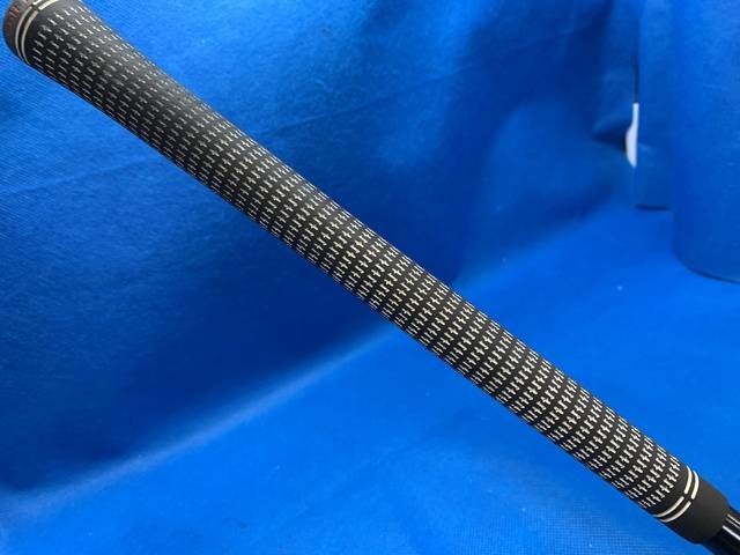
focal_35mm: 26
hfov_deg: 67.3
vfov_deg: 53.1
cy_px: 278
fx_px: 556
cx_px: 370
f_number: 1.8
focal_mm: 4.25
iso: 160
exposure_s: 1/60
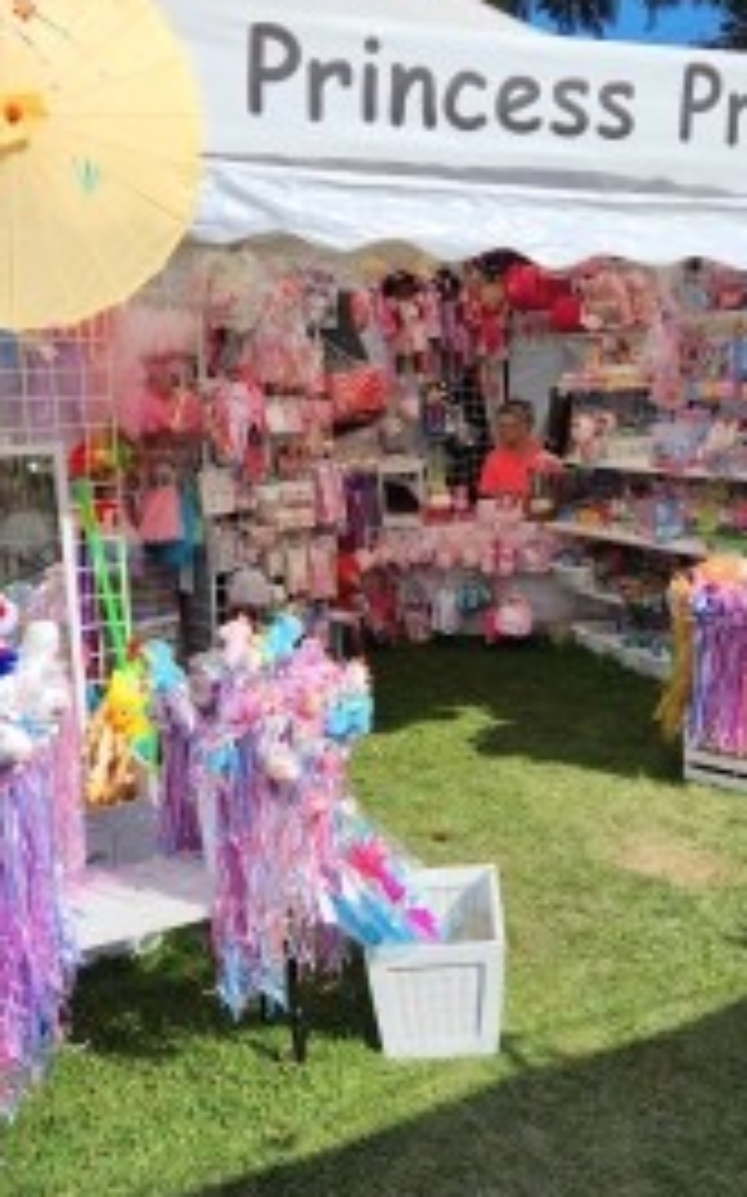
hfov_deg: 31.1
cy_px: 472
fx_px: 1337
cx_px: 459
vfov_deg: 47.9
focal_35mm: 41
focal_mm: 5.4
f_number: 1.8
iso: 20
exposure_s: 1/2283
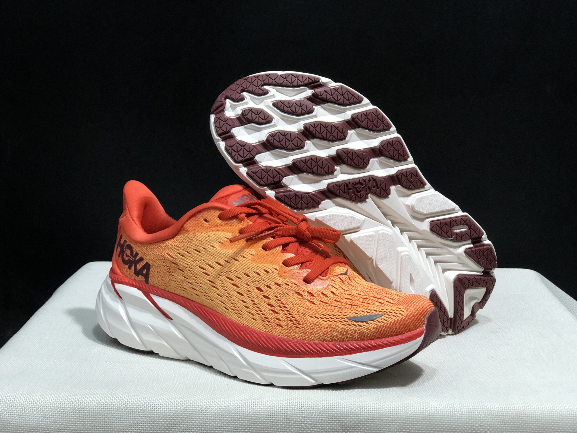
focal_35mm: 57
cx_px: 288
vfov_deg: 25.7
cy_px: 216
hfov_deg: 33.8
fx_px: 950
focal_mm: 6.6
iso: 100
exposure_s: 1/30
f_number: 2.8
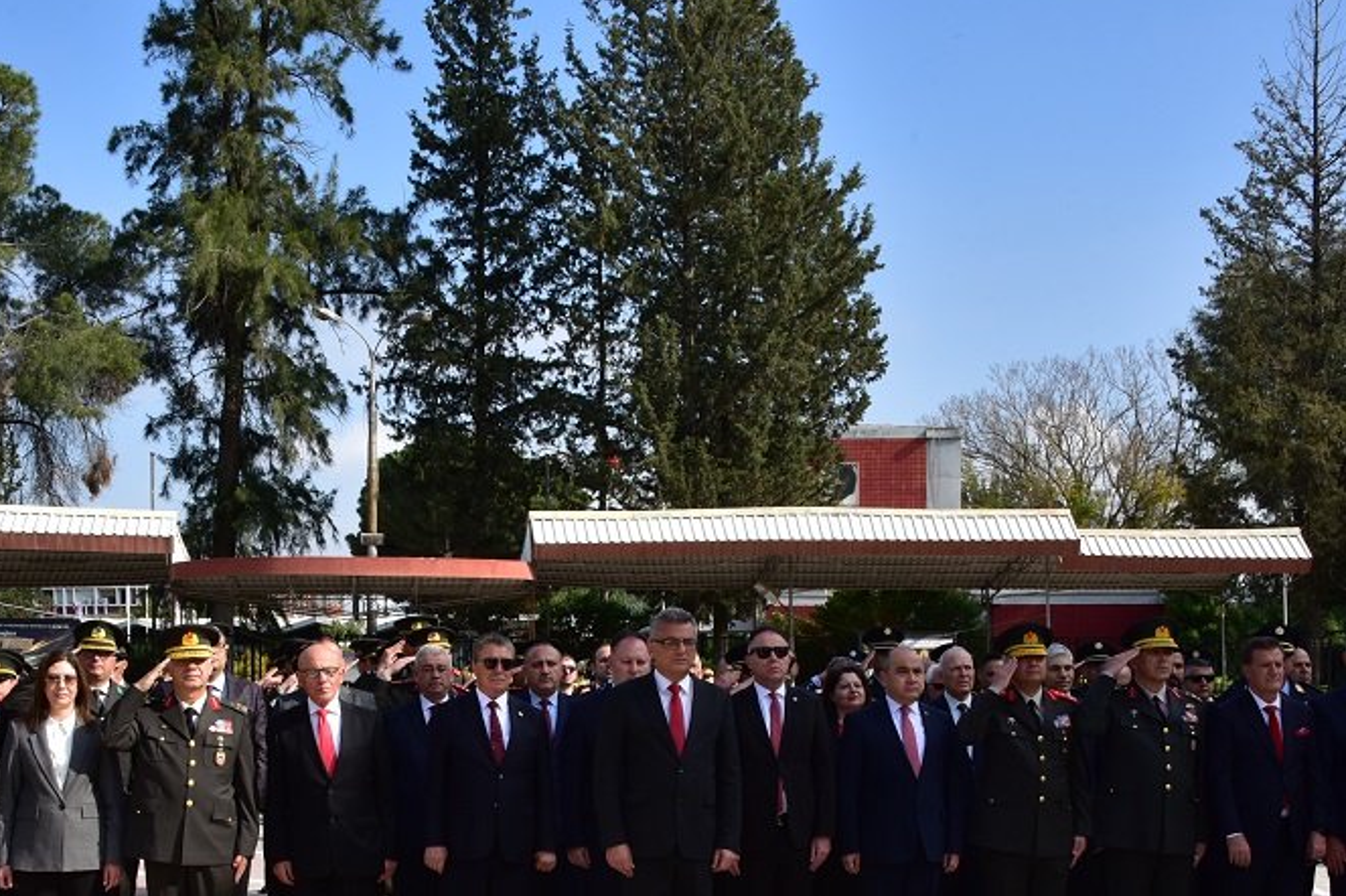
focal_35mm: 54
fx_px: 2018
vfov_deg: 24.6
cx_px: 602
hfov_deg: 36.9
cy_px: 728
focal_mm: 32
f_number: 14
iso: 400
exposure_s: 1/250
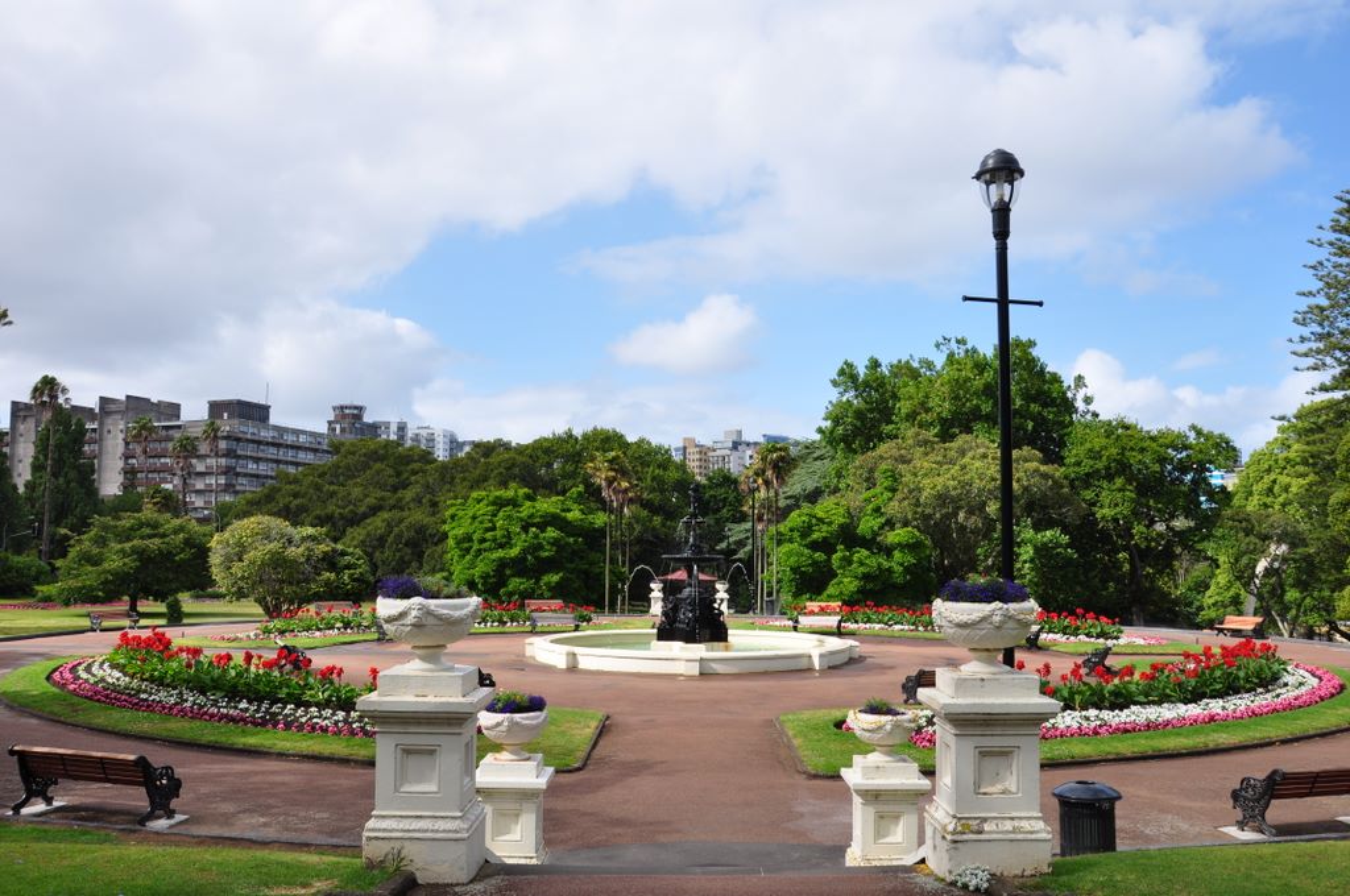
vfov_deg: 41.6
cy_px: 448
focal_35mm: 32
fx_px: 1180
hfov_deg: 59.6
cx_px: 675
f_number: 10
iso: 200
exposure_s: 1/250
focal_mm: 21
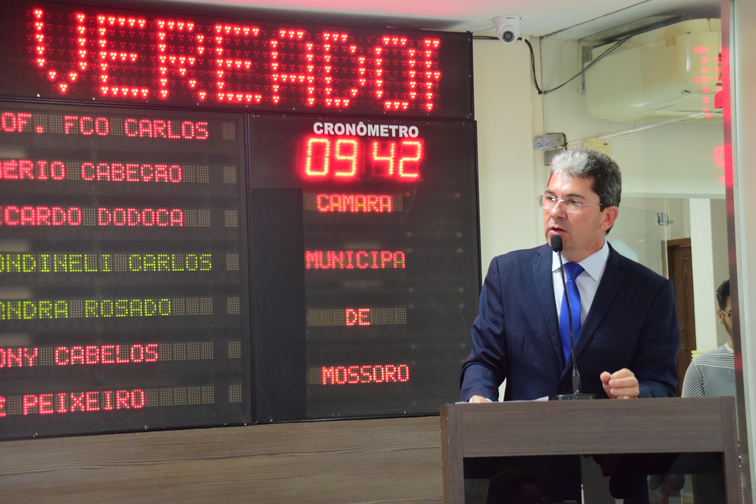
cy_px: 252
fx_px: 1071
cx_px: 378
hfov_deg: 38.9
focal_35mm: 51
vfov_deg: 26.5
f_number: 5.6
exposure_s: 1/60
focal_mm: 34
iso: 1600
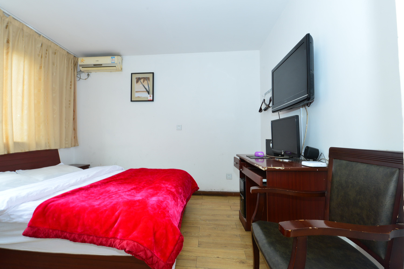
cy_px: 131
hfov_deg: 93.2
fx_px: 191
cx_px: 190
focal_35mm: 17
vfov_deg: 70.4
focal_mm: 16
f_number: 9
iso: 800
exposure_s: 1/15
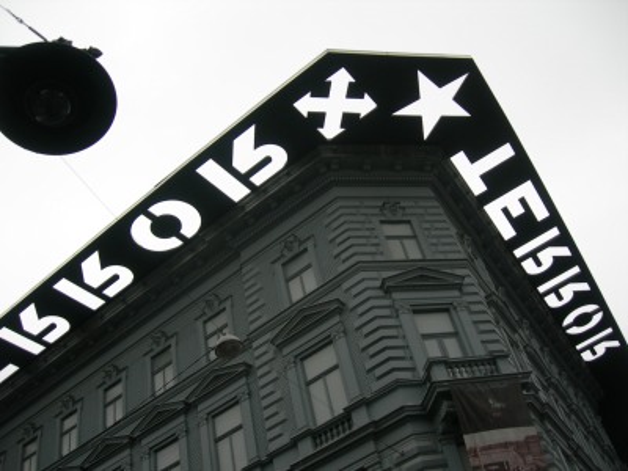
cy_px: 236
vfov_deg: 37.7
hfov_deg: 49.0
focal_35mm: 38
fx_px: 689
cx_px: 314
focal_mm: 7.8
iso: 50
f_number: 2.8
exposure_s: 1/53
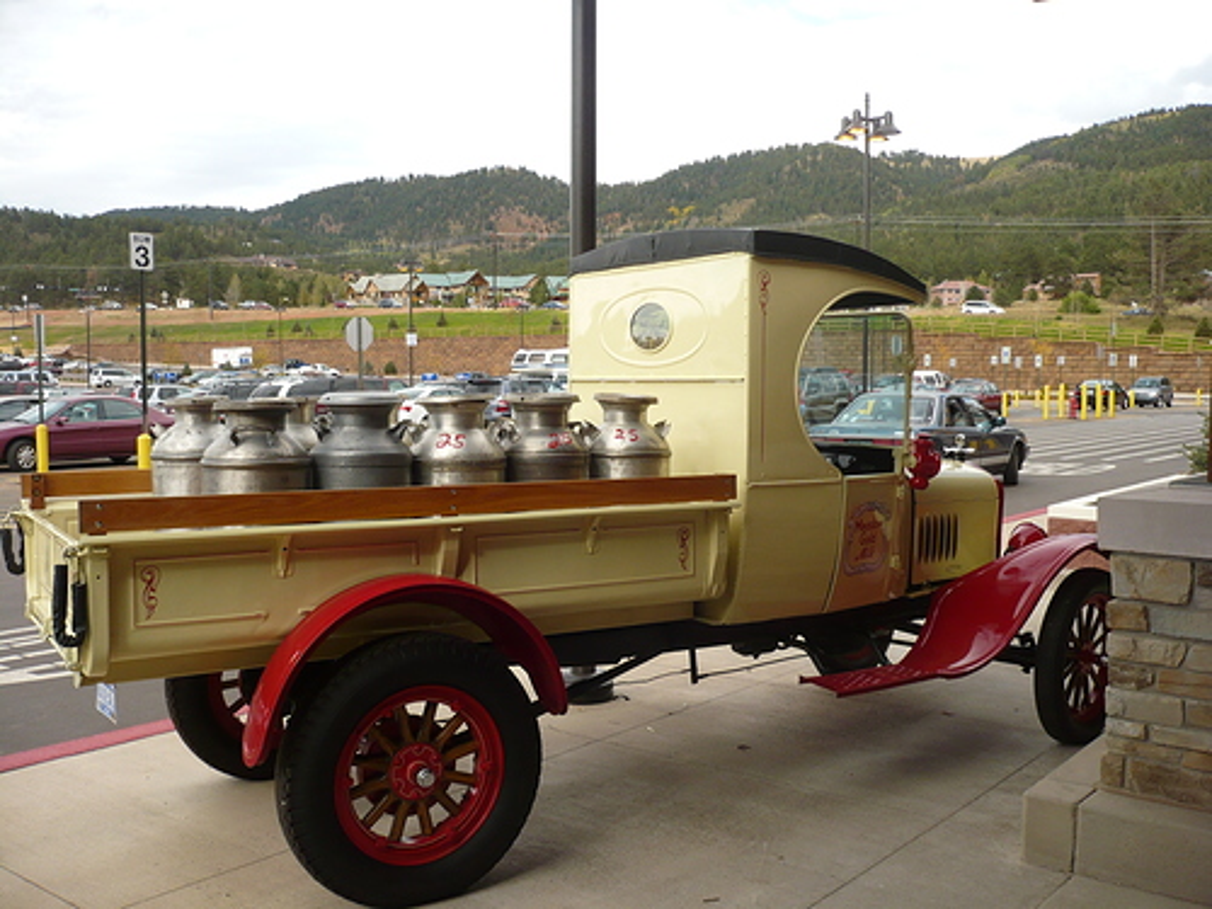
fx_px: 1225
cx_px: 606
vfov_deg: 40.7
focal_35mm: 35
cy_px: 454
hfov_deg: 52.6
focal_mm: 5.8
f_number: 2.8
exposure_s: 1/500
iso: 100
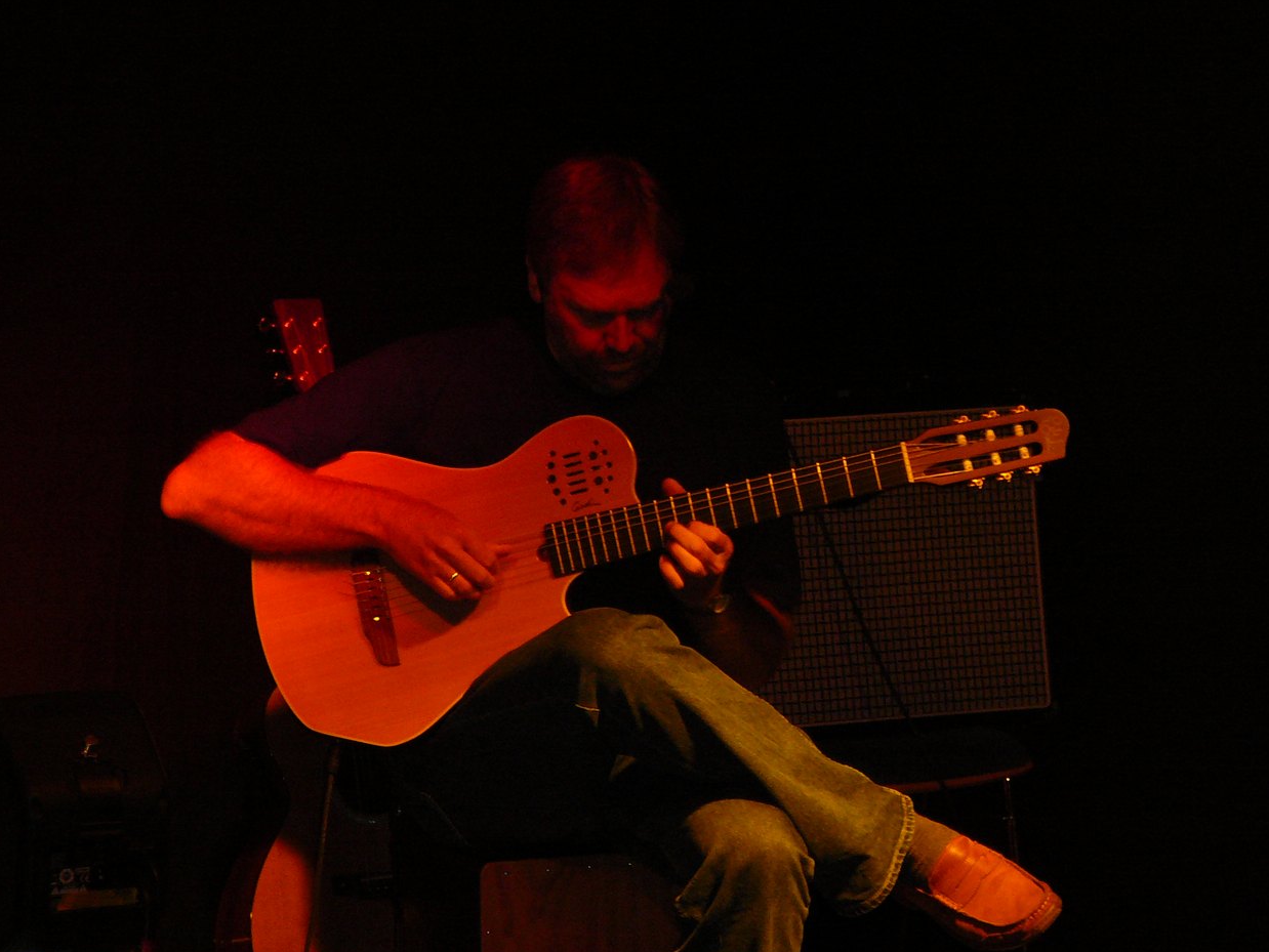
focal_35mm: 183
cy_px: 486
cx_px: 652
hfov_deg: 10.8
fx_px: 6710
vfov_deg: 8.1
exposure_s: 1/30
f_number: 4
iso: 200
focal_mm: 26.3
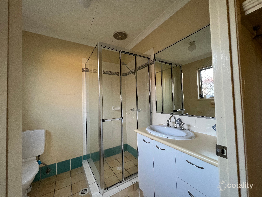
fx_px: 98
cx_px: 131
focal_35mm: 13
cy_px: 98
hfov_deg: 106.2
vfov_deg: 89.9
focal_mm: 1.57
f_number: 1.8
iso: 250
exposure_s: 1/83
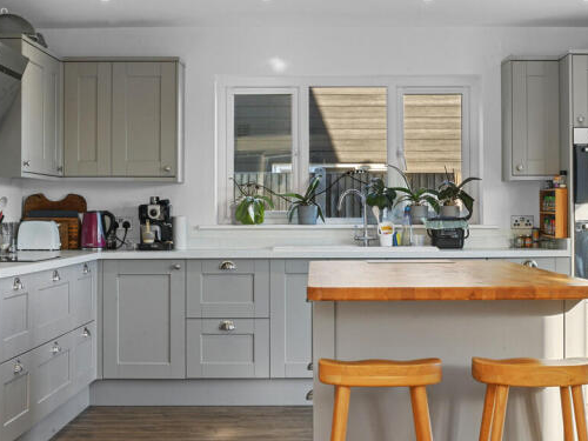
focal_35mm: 63
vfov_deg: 23.3
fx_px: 1070
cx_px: 322
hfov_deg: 30.7
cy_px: 246
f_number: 16
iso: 400
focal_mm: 50
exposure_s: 1/4
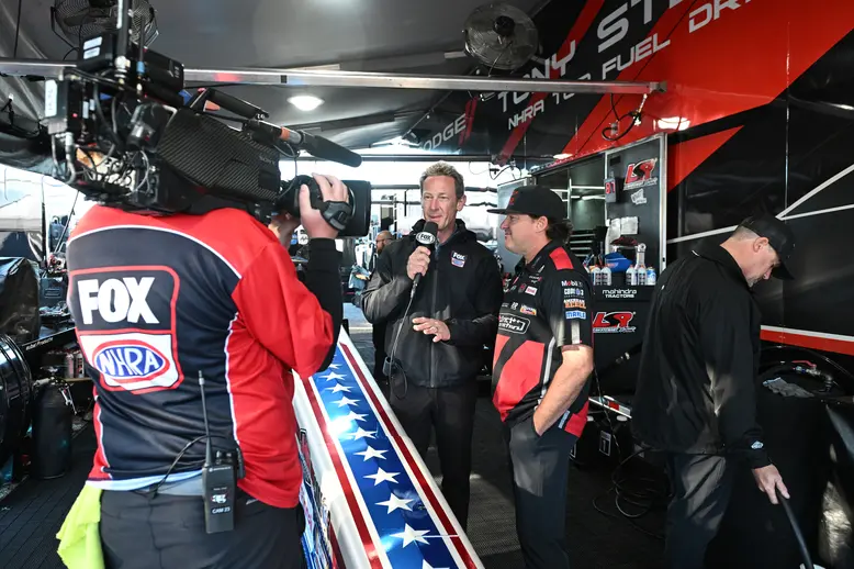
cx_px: 427
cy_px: 284
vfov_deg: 49.5
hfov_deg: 69.4
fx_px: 616
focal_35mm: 26
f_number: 4
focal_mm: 26
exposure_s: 1/400
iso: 2500
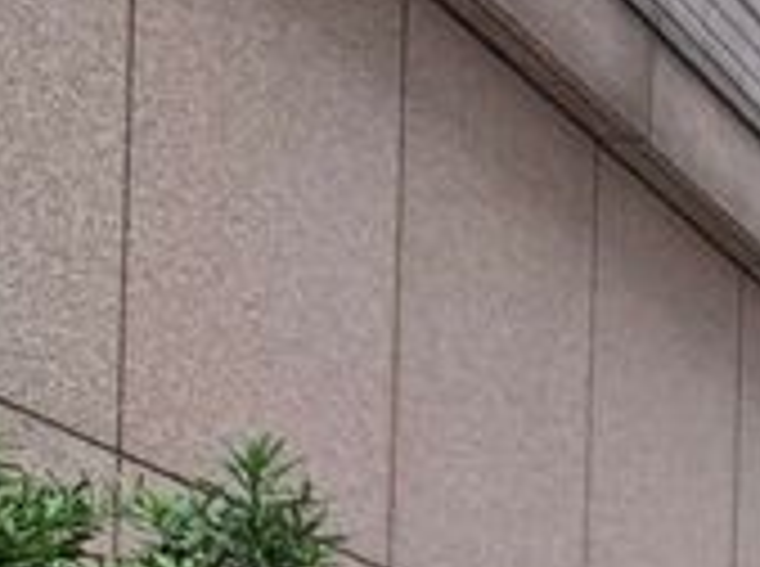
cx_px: 1992
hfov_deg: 10.8
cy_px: 1156
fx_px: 3242
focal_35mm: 148
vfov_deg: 9.3
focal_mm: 4.25
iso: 25
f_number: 1.8
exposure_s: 1/1176
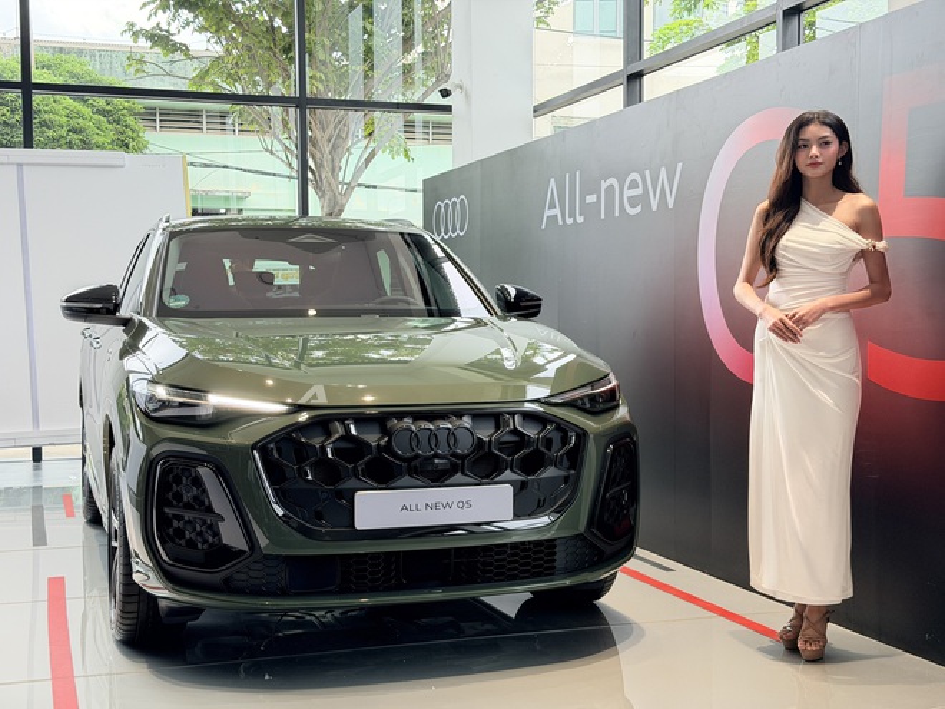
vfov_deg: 30.3
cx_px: 472
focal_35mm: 48
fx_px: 1310
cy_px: 354
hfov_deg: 39.7
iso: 64
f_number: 1.78
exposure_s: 1/212
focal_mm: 6.76
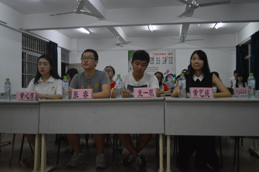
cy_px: 86
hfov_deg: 53.2
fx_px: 259
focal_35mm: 36
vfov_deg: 36.8
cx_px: 130
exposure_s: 1/250
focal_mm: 24
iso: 3200
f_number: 4
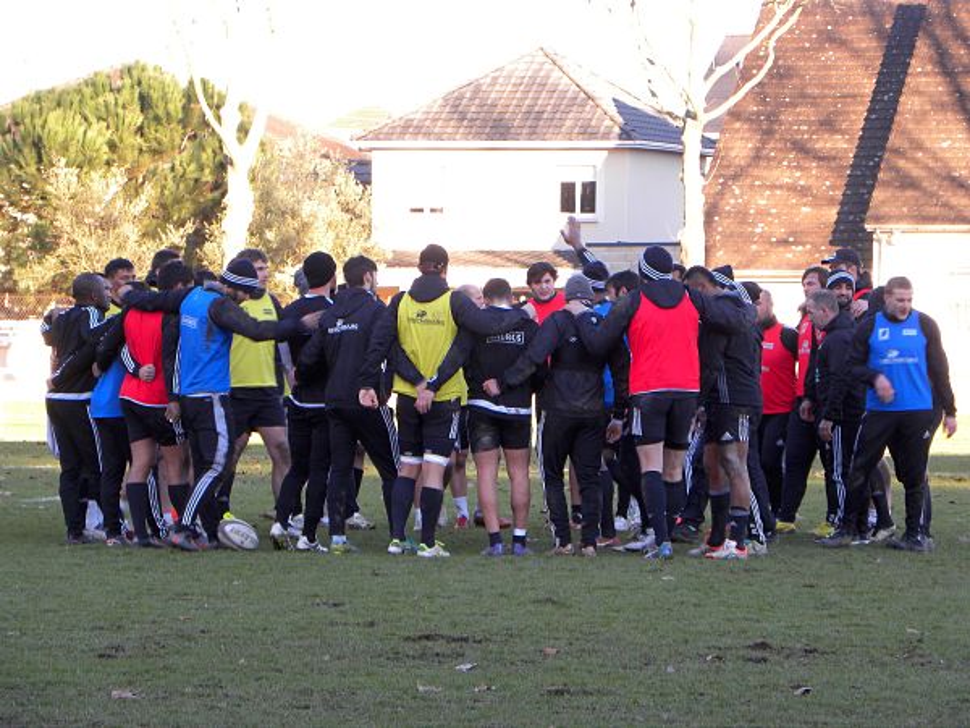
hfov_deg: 9.3
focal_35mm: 212
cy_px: 364
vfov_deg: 7.0
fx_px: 5941
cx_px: 485
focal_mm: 37.7
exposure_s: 1/48.7
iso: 64
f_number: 4.5
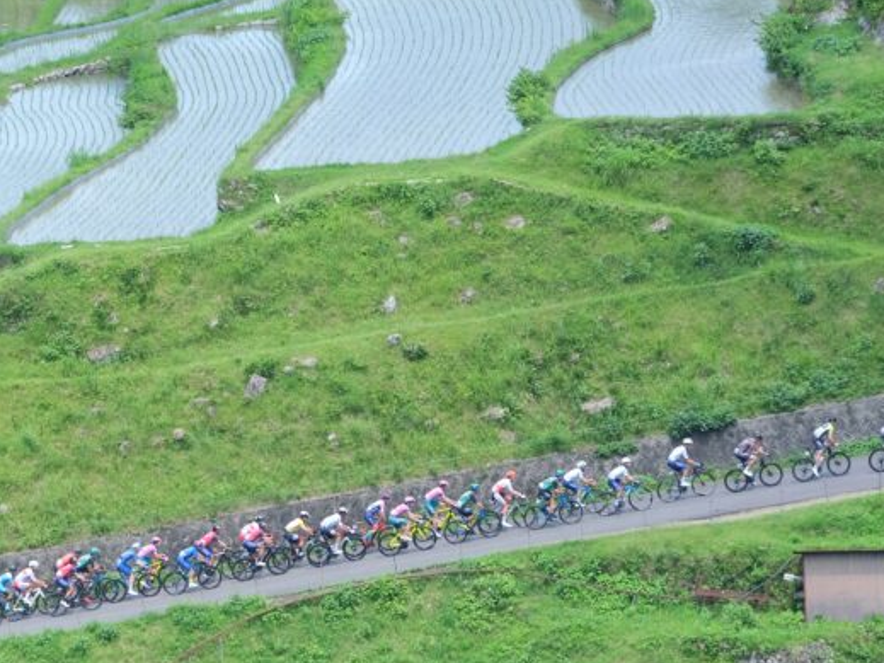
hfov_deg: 5.1
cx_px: 244
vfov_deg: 3.8
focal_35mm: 391
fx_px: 9983
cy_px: 359
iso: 640
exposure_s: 1/500
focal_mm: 137.2
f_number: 7.1
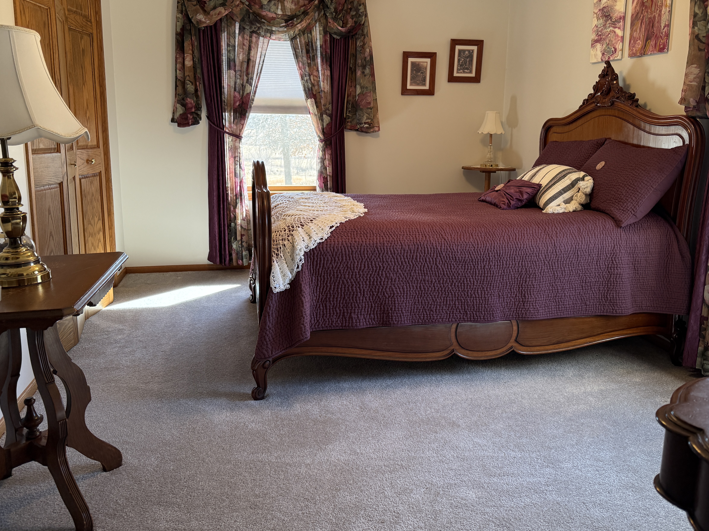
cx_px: 369
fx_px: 594
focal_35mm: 29
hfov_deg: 61.6
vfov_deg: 48.1
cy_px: 225
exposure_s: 1/172
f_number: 1.78
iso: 200
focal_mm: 6.76
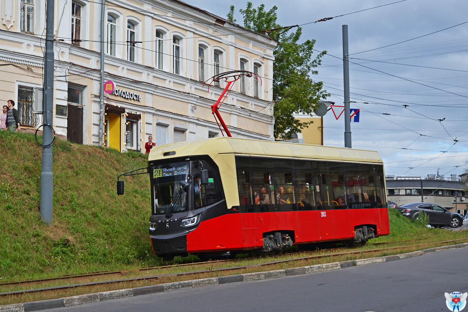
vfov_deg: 16.6
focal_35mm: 82
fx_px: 1072
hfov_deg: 24.6
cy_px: 156
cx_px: 234
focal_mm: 55
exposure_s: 1/1600
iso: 400
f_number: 6.3
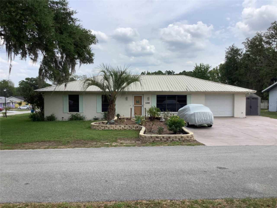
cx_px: 138
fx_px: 248
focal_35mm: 31
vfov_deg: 45.4
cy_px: 104
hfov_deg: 58.4
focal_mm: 3.3
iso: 25
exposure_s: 1/1567
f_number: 2.4
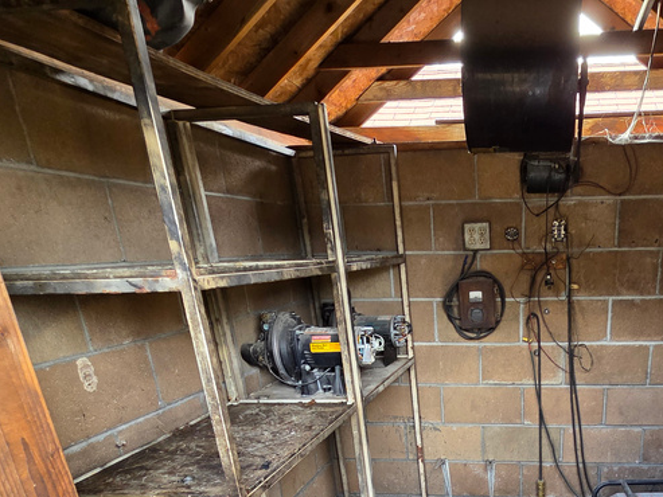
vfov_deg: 44.6
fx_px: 517
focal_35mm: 27
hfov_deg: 62.0
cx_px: 490
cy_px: 484
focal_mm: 2.2
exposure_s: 1/60
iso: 160
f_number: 2.2
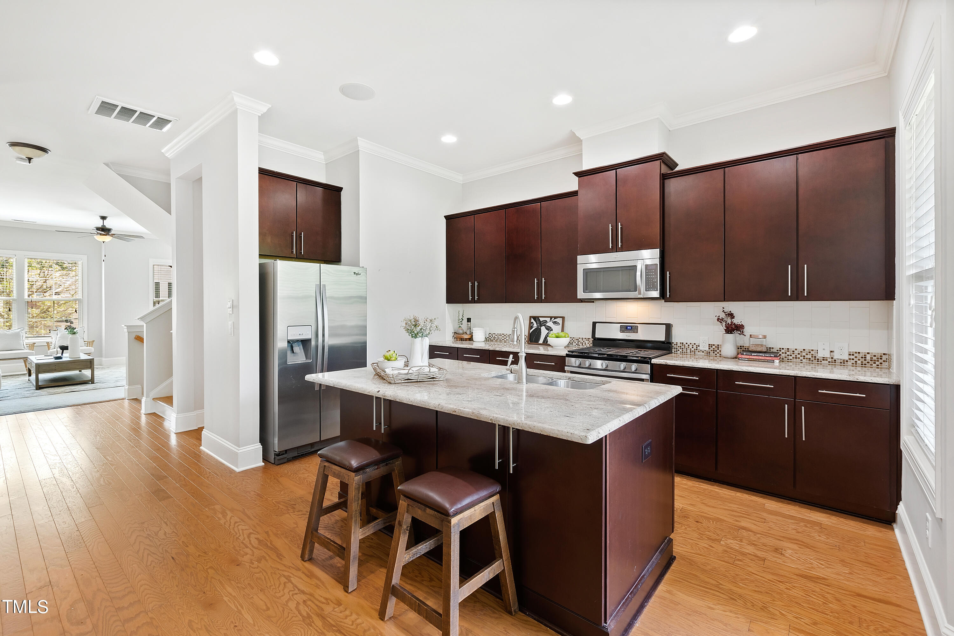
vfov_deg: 77.3
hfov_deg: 100.4
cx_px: 477
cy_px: 318
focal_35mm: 15
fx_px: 397
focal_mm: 10
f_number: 8
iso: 100
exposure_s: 1/1.25
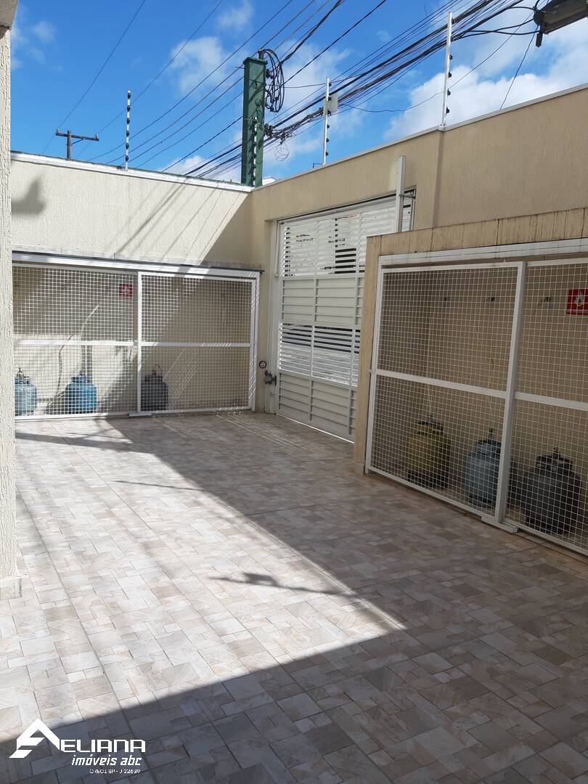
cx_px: 294
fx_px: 612
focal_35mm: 27
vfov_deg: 65.3
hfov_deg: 51.4
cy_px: 392
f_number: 1.7
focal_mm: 3.93
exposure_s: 1/1613
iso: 40
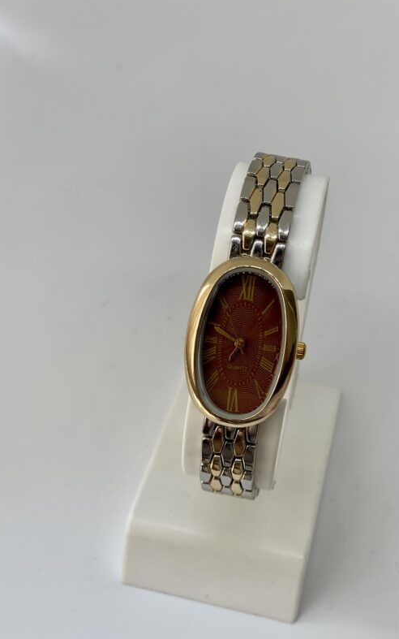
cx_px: 210
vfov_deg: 36.3
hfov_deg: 23.1
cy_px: 315
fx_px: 974
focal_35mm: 56
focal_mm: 6
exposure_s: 1/298
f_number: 2
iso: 32
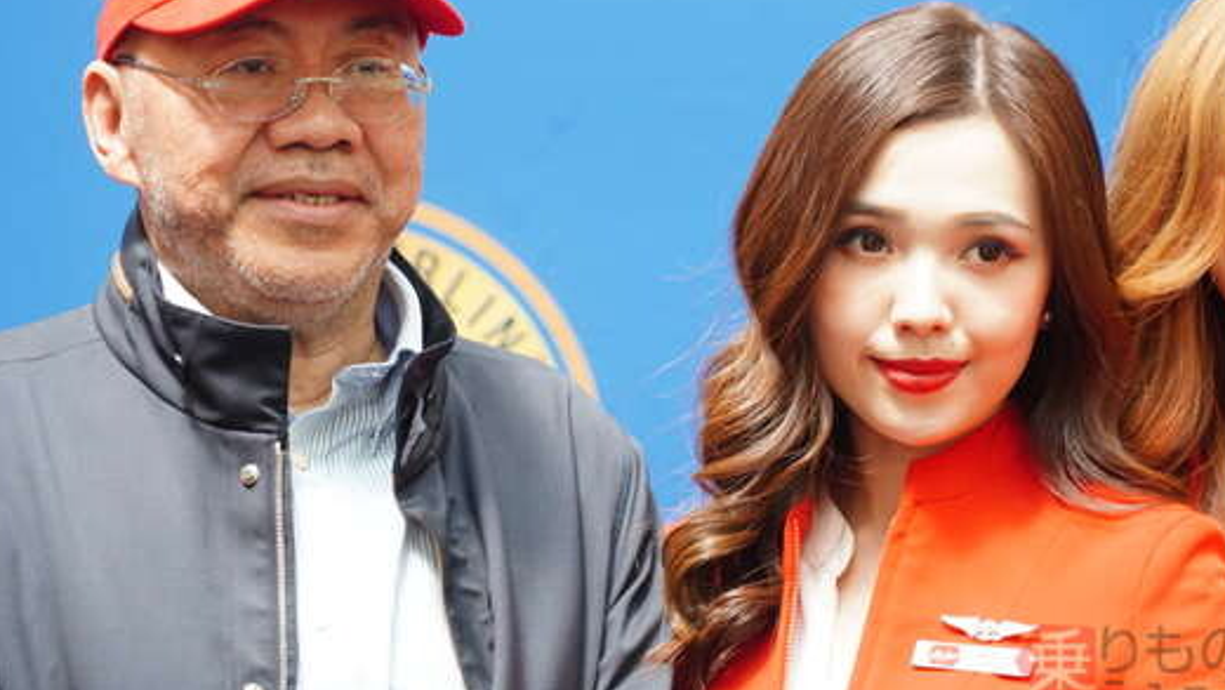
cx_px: 568
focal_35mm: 256
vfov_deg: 4.8
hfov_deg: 8.4
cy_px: 247
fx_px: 8319
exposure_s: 1/125
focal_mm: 212
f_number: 6.3
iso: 800
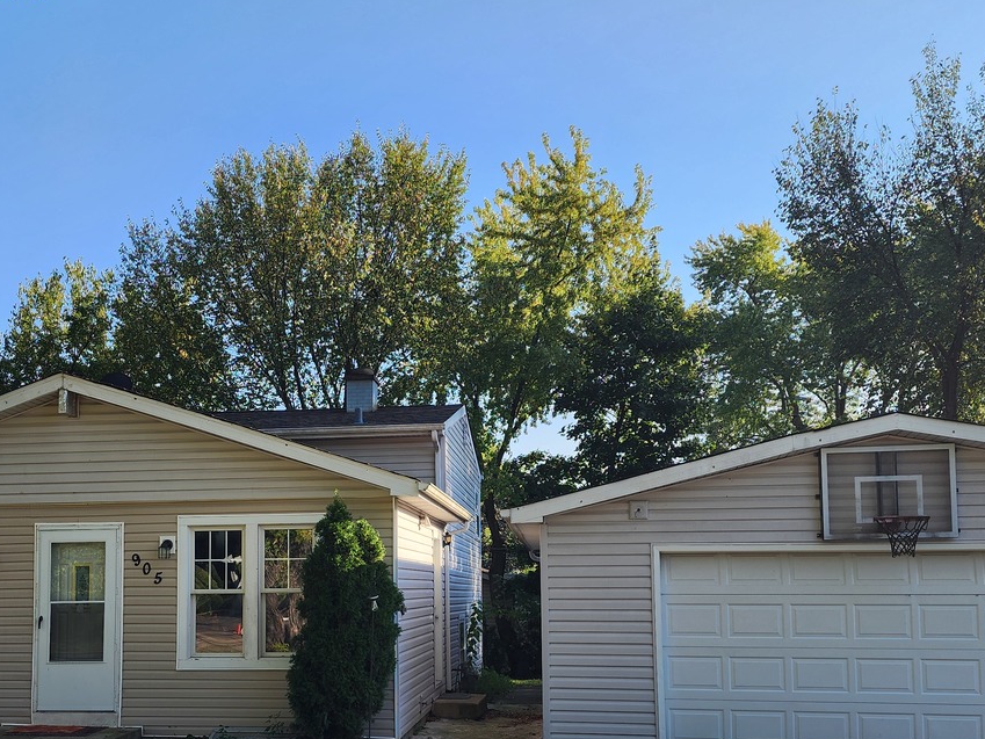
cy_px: 527
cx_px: 379
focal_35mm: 39
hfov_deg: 47.5
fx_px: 1110
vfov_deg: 36.2
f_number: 1.8
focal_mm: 6.4
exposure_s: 1/599
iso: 12
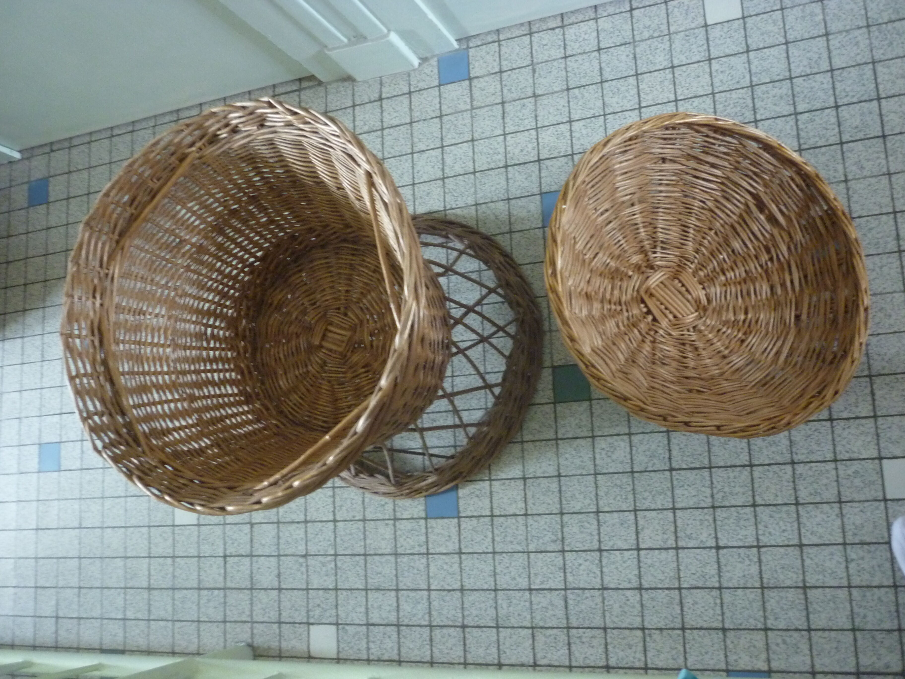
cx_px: 452
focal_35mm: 33
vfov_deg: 42.9
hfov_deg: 55.4
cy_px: 340
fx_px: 863
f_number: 2.8
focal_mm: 5.5
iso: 400
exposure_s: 1/8
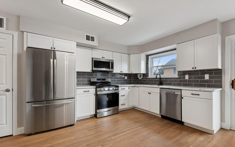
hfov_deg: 97.8
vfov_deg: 71.1
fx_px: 102
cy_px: 79
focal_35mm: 16
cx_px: 122
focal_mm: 15
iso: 640
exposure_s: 1/30
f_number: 14
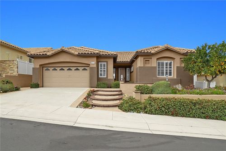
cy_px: 76
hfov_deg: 100.4
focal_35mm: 15
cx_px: 113
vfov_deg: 77.3
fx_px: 94
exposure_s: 1/1600
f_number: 8
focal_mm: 10
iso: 800
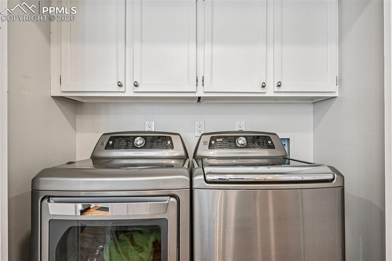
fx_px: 212
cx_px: 196
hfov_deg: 85.4
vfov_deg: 63.2
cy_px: 130
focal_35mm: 20
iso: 400
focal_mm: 19.5
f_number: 11
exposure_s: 1/5
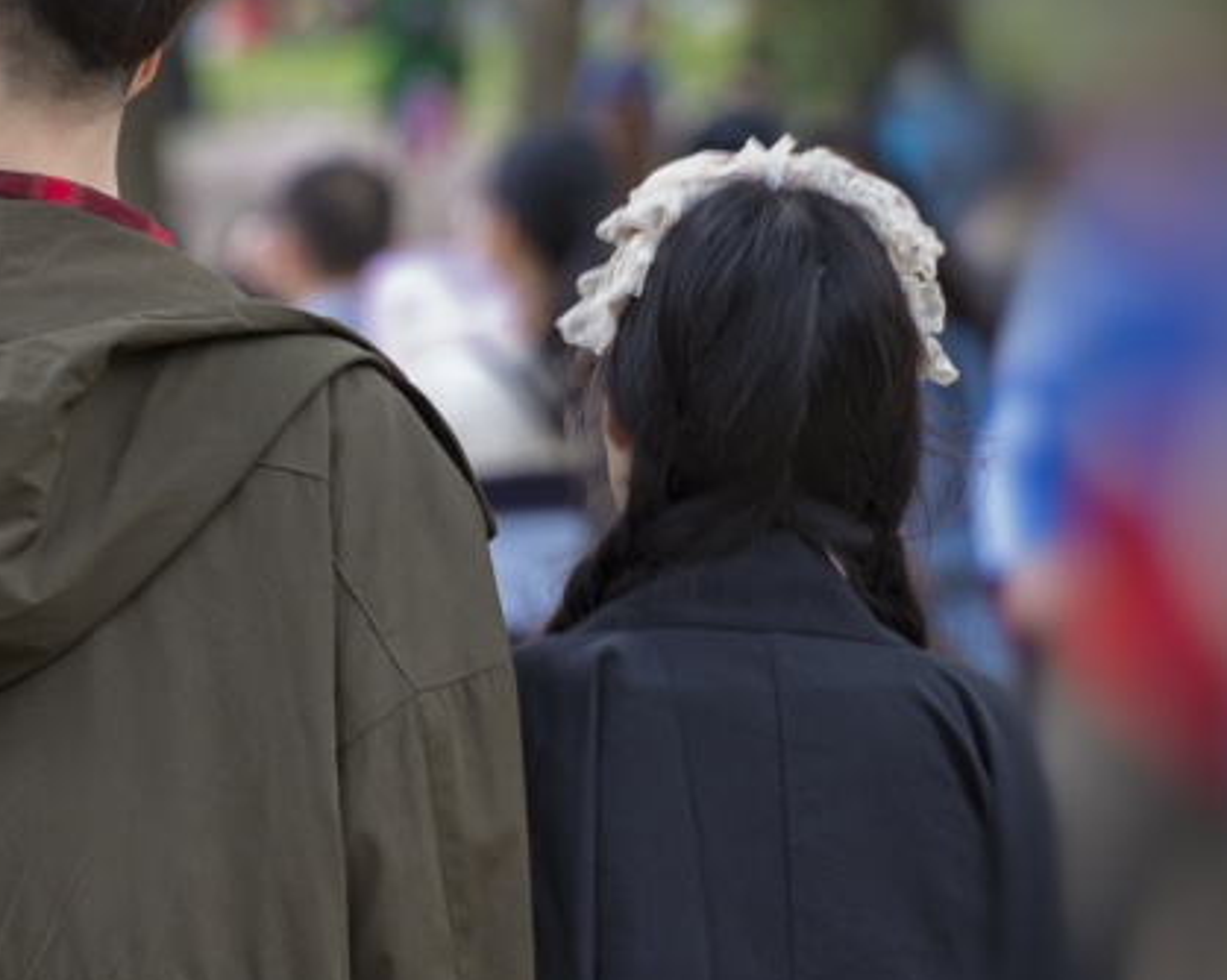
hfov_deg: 2.9
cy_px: 600
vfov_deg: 2.3
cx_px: 352
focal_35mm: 674
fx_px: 24465
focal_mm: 250
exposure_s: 1/50
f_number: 8
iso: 400
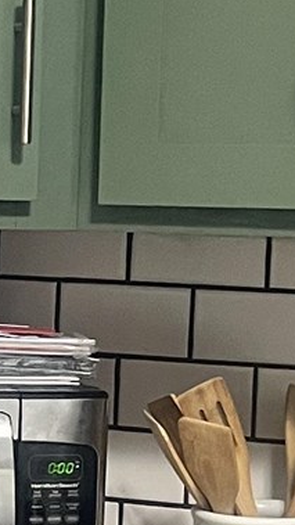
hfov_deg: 7.0
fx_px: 2393
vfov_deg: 12.5
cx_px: -108
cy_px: 413
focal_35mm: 172
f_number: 1.5
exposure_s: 1/60
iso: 320
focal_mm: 5.7
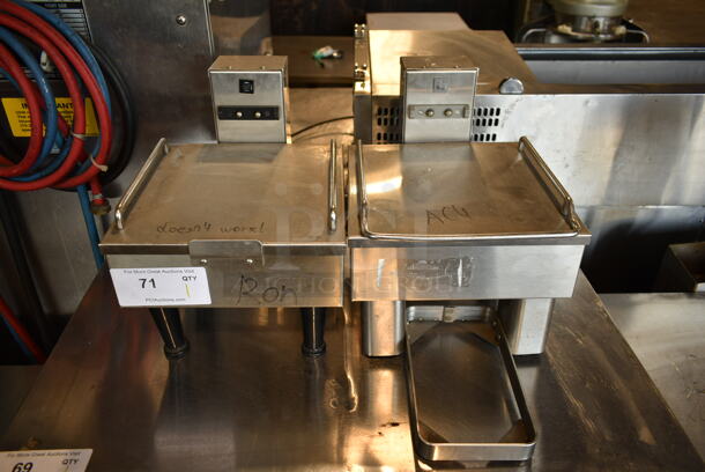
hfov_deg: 67.3
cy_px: 236
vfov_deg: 48.0
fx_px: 529
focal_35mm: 27
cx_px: 352
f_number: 3.5
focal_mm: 18
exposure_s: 1/30
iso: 100
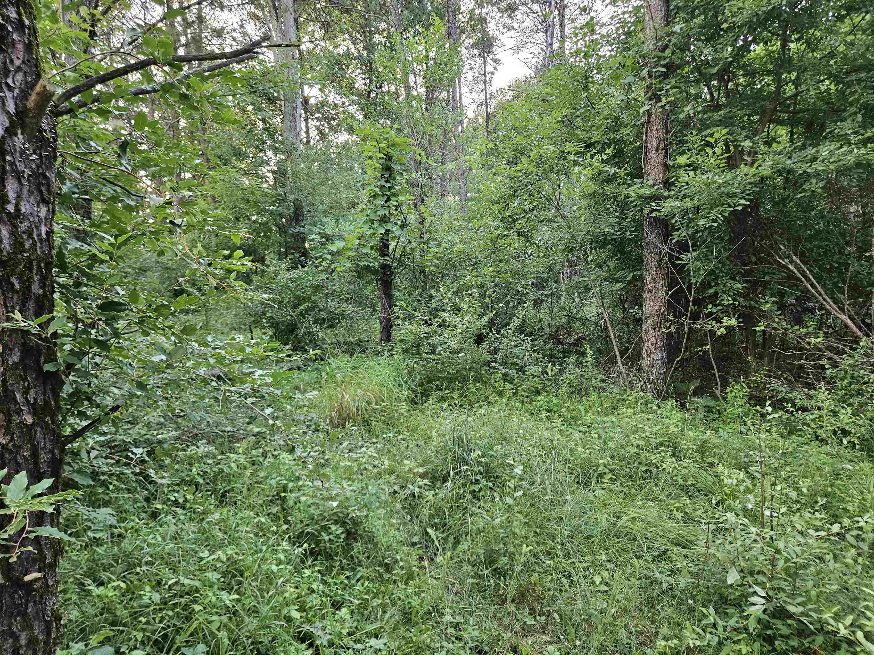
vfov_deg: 58.9
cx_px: 437
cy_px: 328
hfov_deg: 73.9
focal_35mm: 23
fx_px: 581
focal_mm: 5.4
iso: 250
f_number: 1.8
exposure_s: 1/120
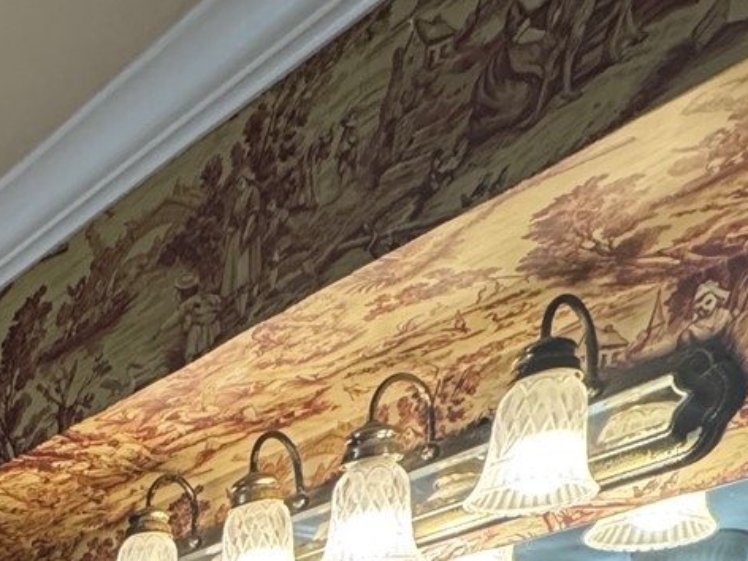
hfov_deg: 27.7
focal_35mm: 57
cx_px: -238
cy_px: 1089
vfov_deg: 18.3
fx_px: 1232
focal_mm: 2.22
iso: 320
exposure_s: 1/120
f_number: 2.2
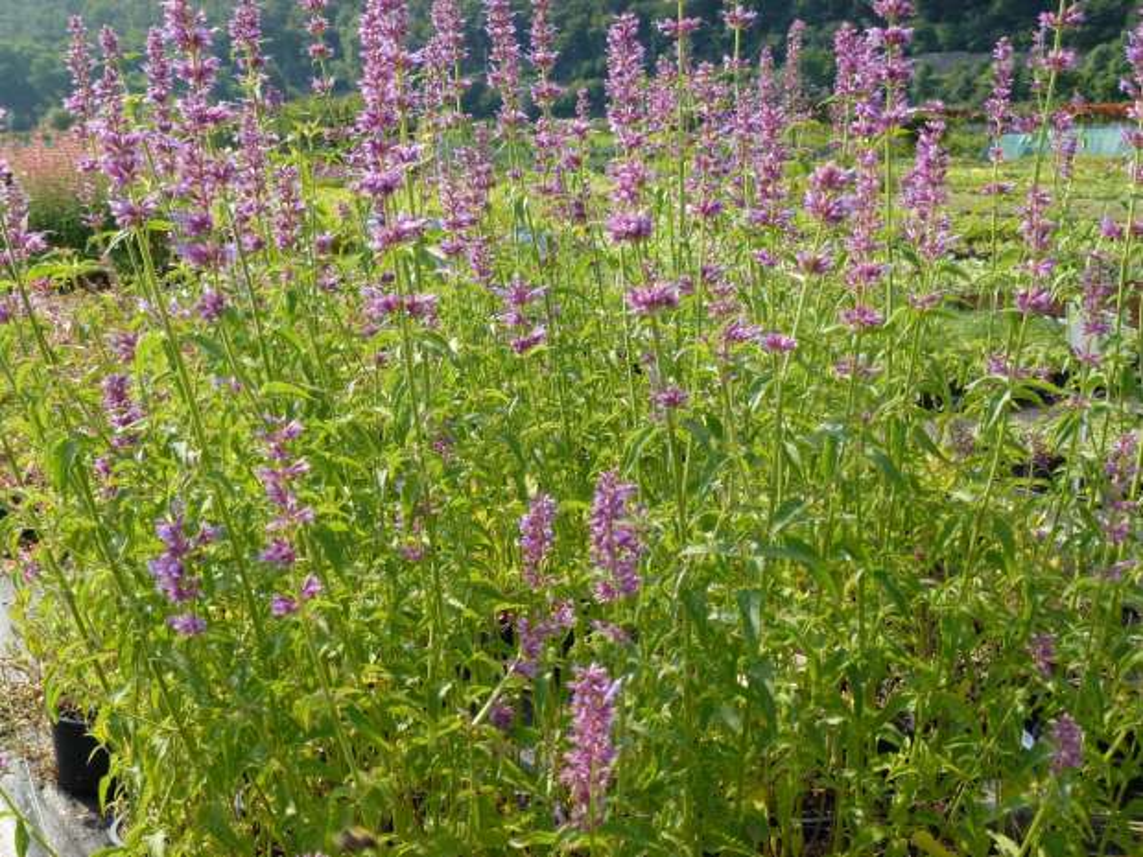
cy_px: 428
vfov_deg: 39.7
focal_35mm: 36
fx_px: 1189
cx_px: 572
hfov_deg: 51.4
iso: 100
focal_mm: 6.4
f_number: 4
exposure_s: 1/320
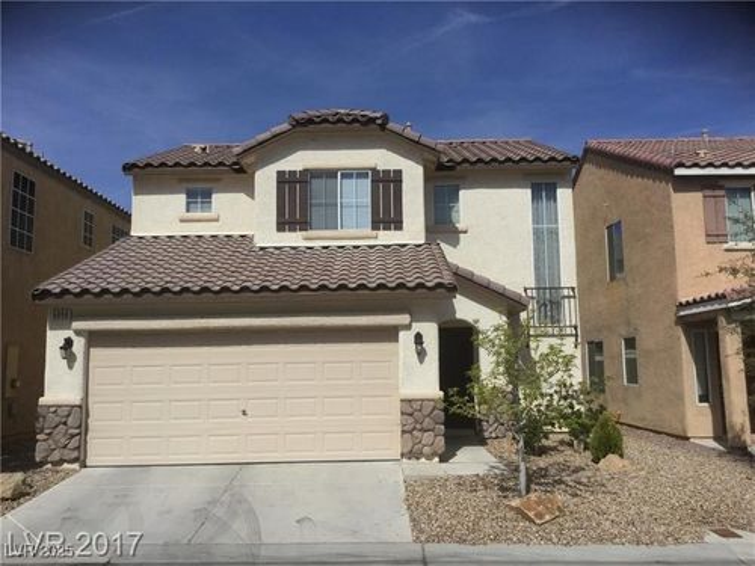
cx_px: 378
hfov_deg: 58.4
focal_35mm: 31
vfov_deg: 45.4
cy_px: 283
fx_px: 676
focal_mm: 3.3
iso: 25
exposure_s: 1/2809
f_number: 2.4
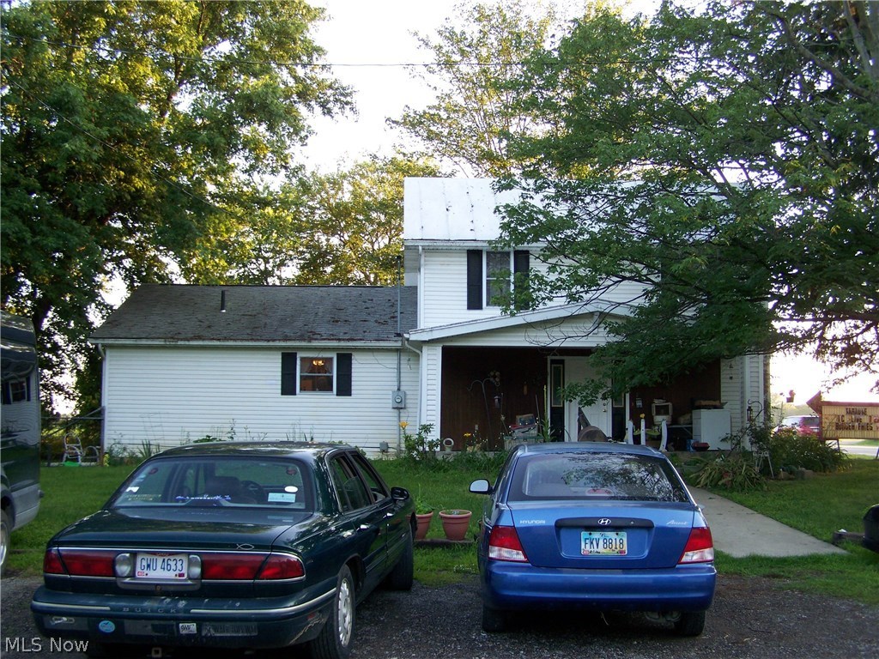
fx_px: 965
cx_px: 440
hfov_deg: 49.0
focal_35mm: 38
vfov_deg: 37.7
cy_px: 330
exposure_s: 1/60
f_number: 2.8
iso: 80
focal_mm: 6.3
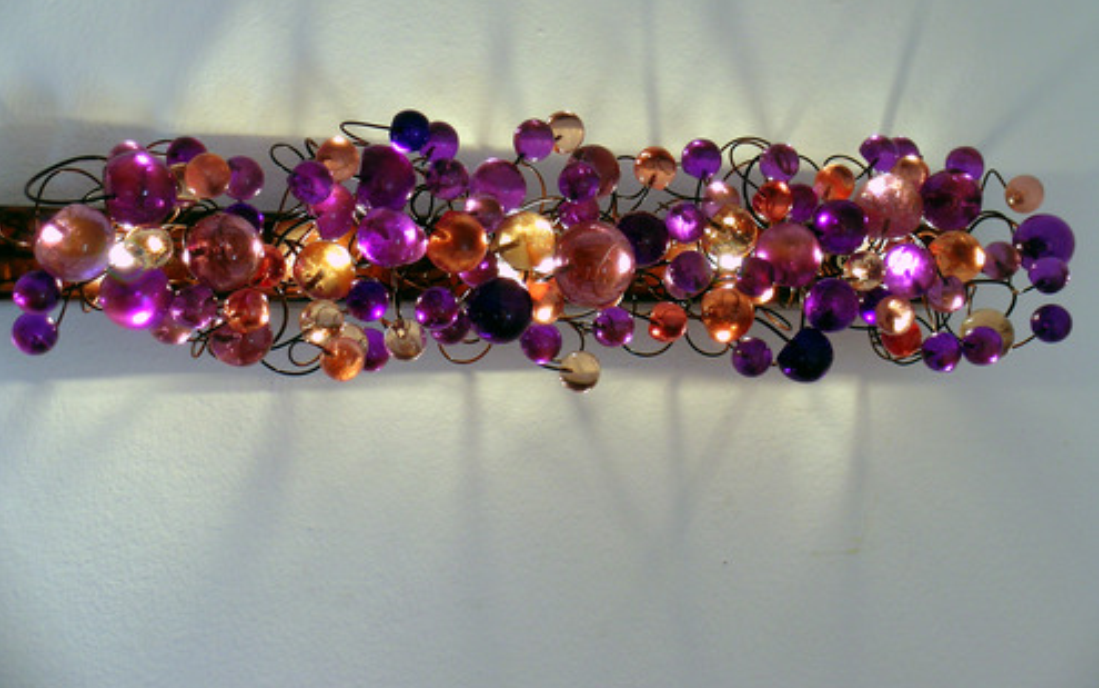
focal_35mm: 92
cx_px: 546
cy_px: 287
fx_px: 2757
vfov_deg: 14.2
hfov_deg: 22.5
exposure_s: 1/60
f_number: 4.2
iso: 50
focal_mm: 17.8
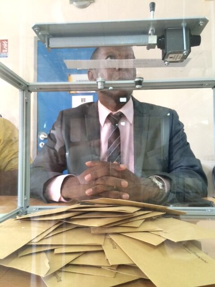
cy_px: 144
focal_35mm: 29
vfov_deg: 61.7
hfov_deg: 48.2
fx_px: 240
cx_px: 108
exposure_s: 1/33
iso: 250
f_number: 2.2
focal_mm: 4.15
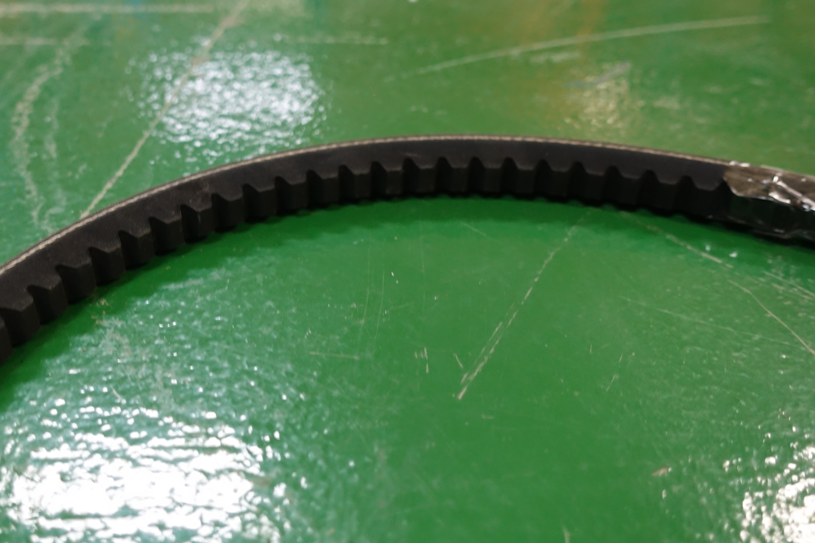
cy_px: 210
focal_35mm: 39
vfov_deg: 34.1
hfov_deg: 49.1
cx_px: 307
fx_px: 883
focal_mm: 11.33
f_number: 2.5
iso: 800
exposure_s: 1/25
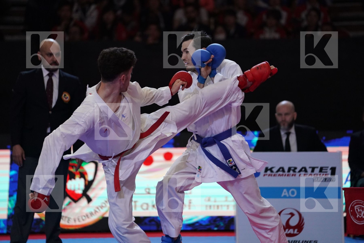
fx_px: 2022
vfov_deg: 6.9
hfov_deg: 10.3
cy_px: 122
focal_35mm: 200
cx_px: 182
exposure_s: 1/1000
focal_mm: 200
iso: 3200
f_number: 2.8
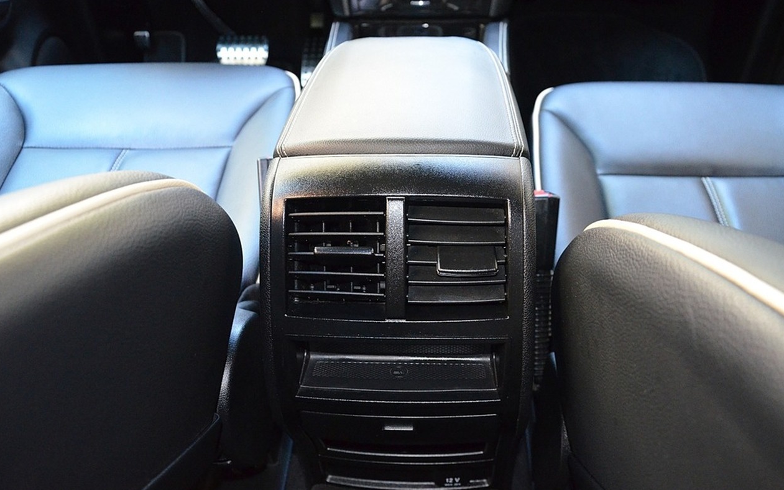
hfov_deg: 58.9
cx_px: 395
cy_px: 253
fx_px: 695
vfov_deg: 38.8
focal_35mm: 33
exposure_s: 1/60
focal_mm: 21
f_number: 3.8
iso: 3200
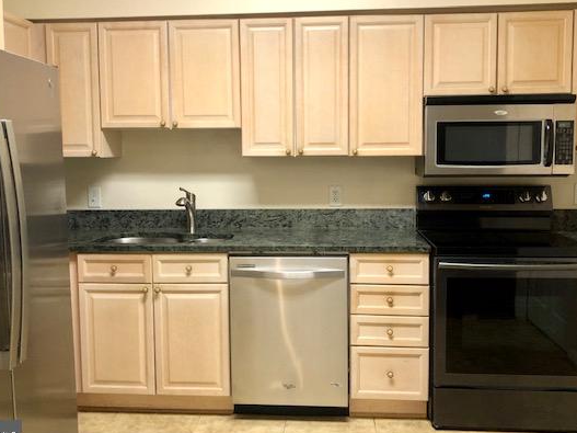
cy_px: 185
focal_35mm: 34
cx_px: 287
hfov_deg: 54.0
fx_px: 567
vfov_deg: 41.7
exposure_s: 1/24
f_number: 1.8
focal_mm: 3.99
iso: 40
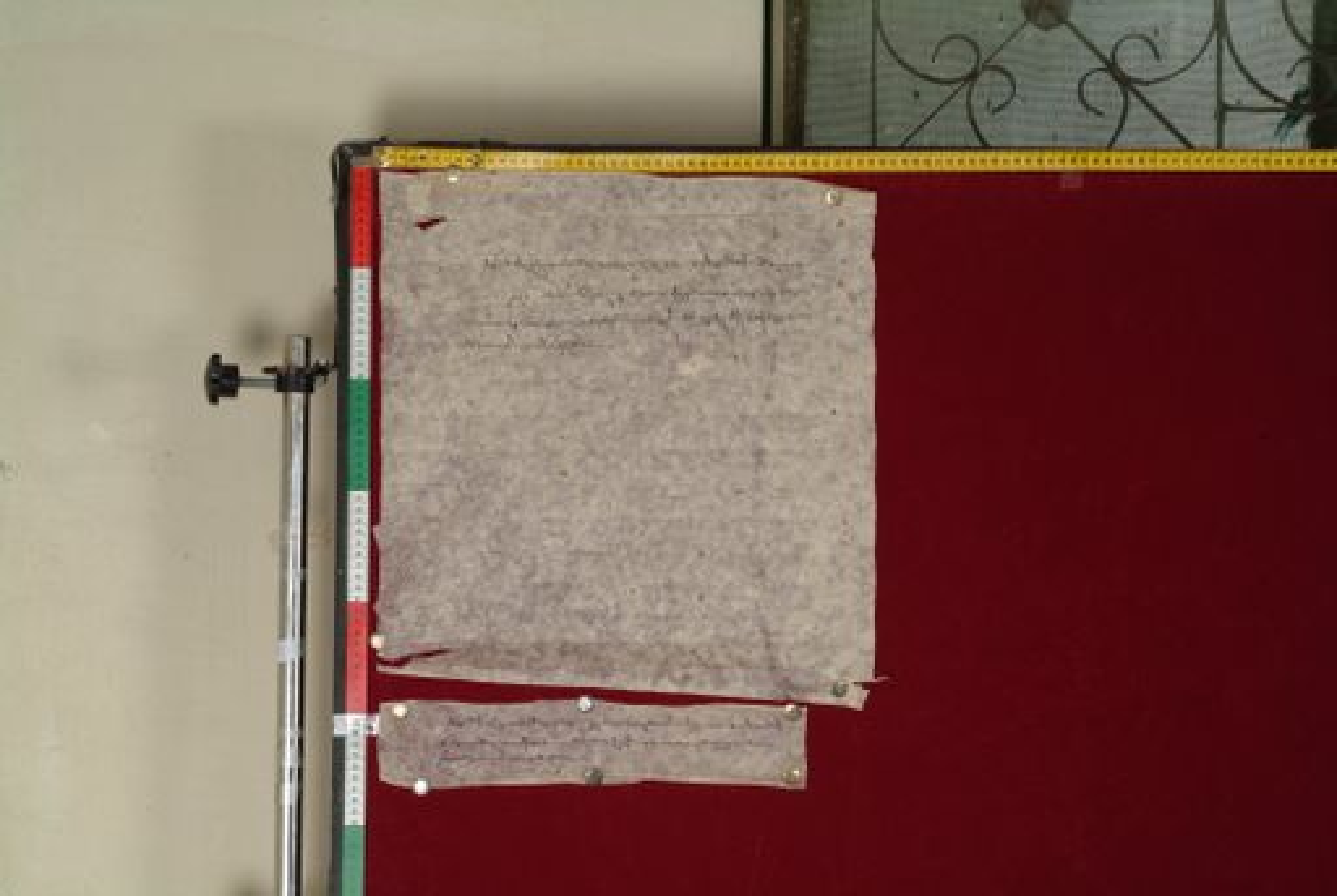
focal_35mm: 88
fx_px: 3291
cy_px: 448
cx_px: 668
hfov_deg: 23.0
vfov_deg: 15.5
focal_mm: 59
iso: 160
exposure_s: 1/20
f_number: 13
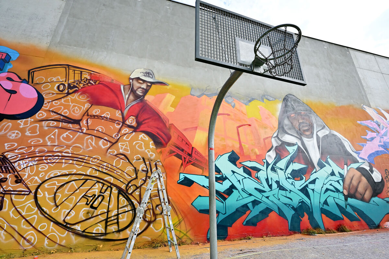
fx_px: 151
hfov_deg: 104.3
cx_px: 194
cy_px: 130
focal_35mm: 14
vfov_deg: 81.2
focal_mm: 14
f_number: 4.5
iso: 1250
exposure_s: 1/5000
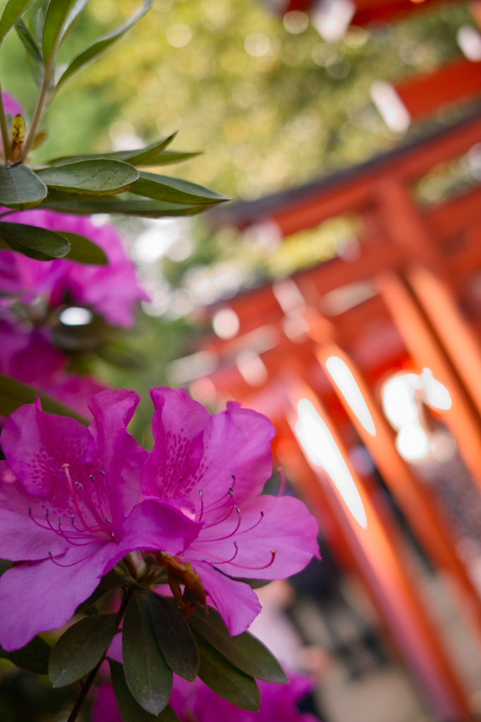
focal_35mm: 41
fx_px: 822
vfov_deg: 47.4
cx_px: 240
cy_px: 361
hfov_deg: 32.6
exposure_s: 1/80
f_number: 2.8
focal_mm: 24.2
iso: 100
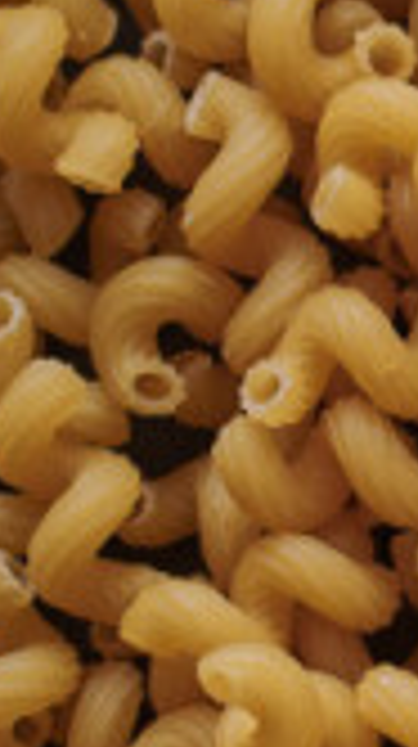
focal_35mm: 253
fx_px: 5000
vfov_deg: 8.5
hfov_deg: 4.4
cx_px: 1632
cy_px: 742
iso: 160
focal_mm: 50
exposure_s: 1/100
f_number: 8
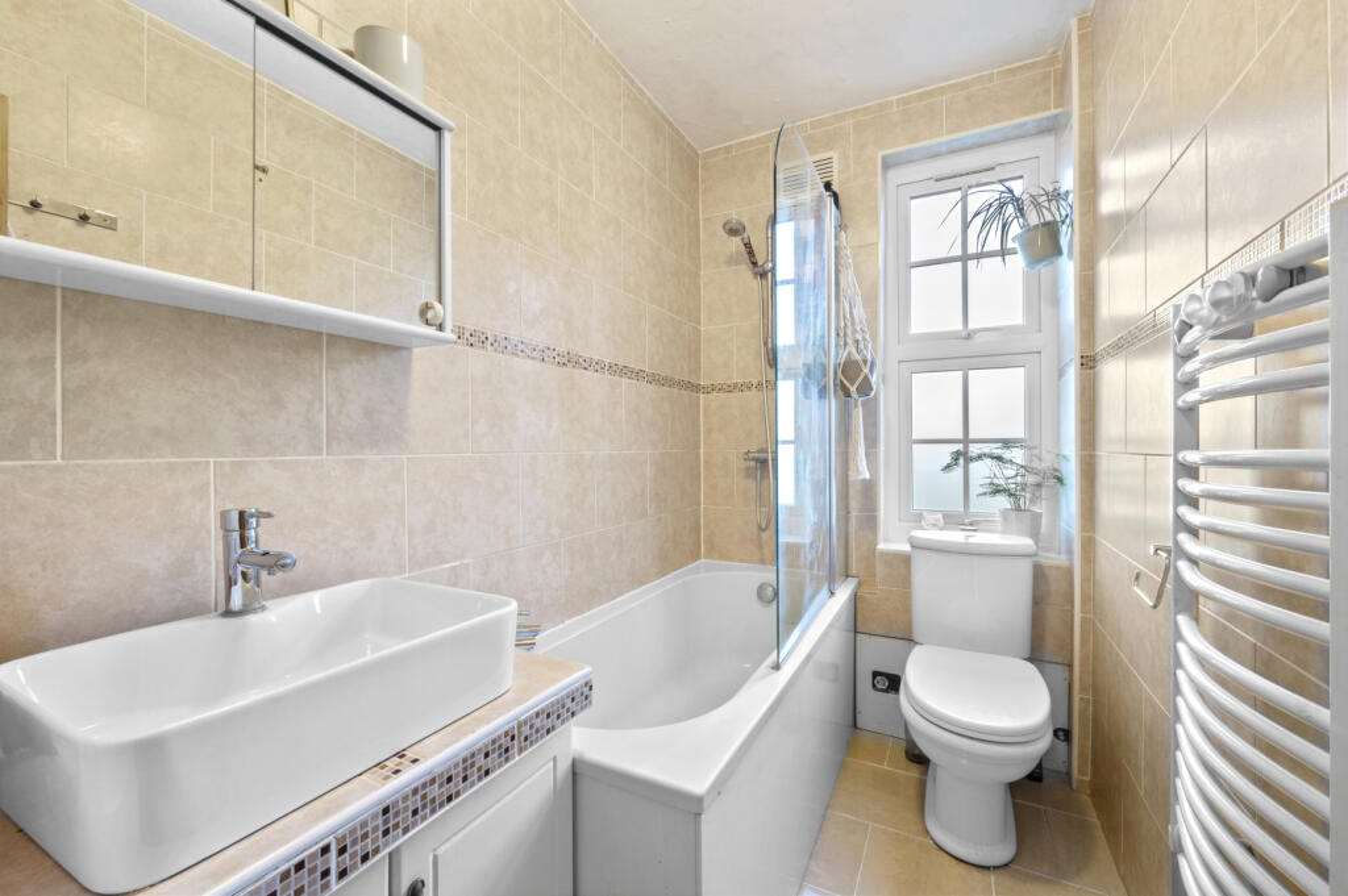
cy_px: 448
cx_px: 674
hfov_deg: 104.3
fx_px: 524
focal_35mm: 14
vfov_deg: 81.1
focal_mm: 14
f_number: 16
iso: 200
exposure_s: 1.3
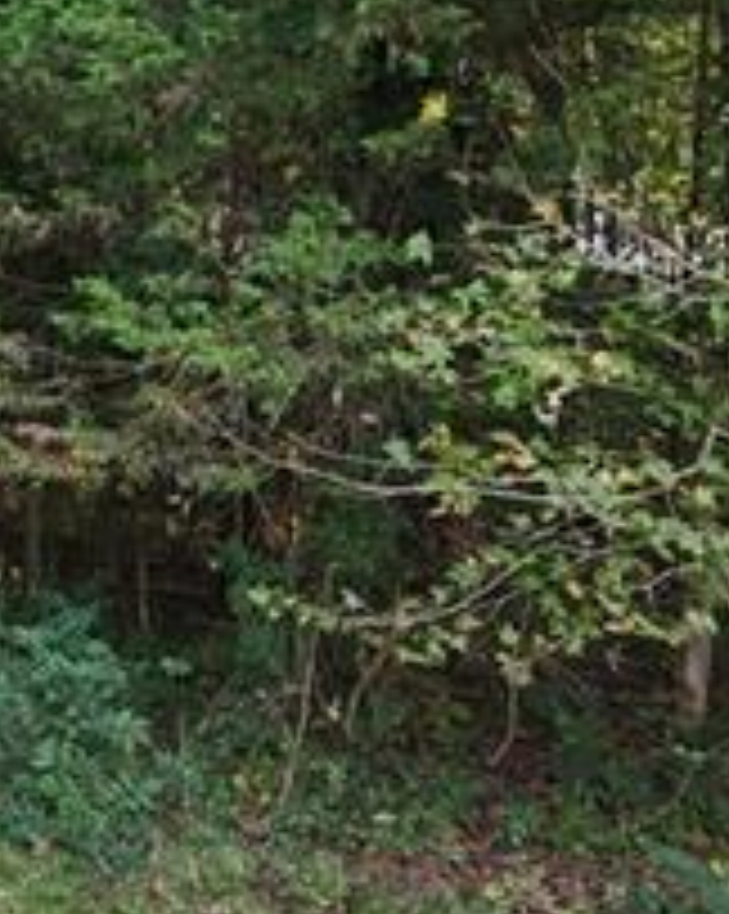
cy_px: -14
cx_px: -446
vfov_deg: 21.7
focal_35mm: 85
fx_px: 2296
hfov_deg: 16.1
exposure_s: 1/180
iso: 80
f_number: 1.8
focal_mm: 5.4
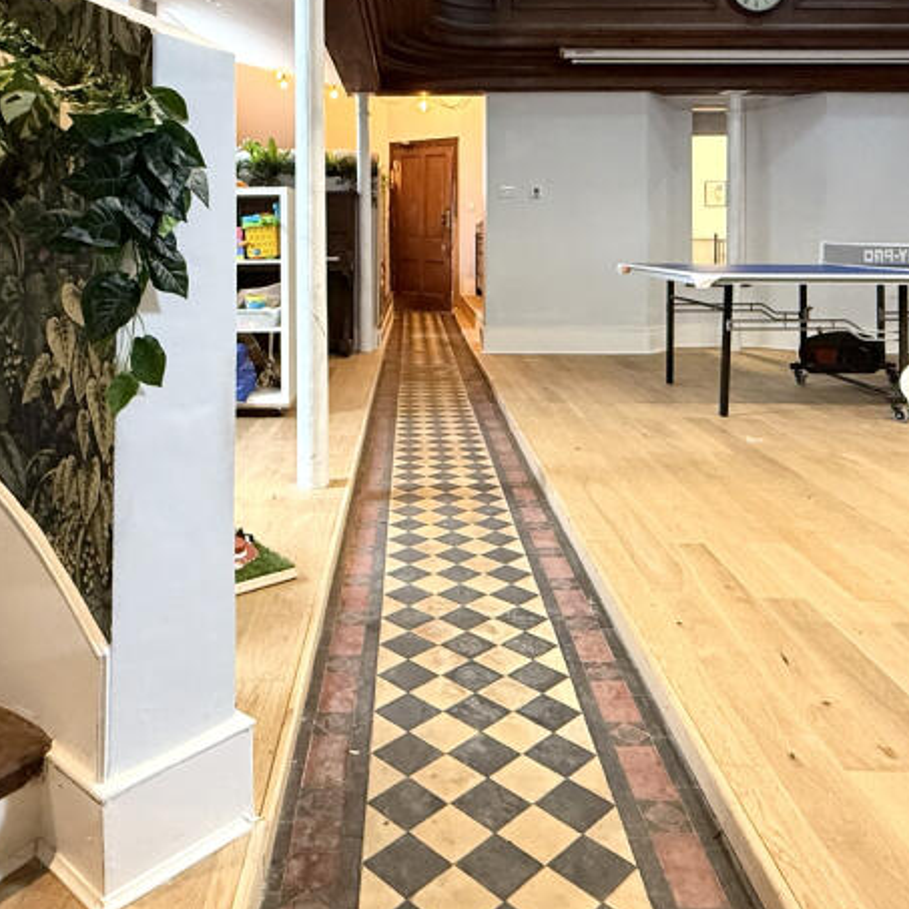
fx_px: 832
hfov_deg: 57.3
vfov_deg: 55.0
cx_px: 425
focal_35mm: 28
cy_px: 243
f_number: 2.2
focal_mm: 2.22
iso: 500
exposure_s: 1/50
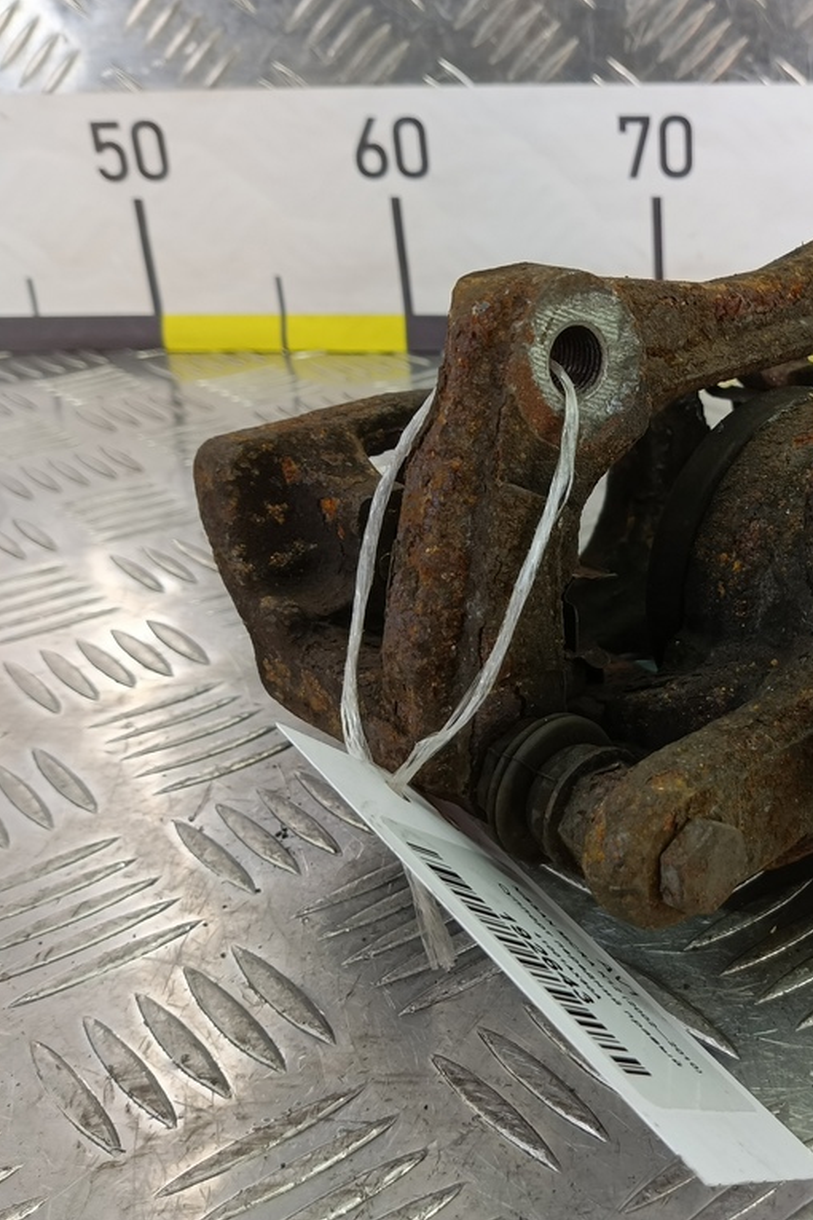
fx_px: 1084
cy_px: 609
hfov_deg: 38.4
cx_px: 729
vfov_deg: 58.7
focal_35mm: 32
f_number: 1.6
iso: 113
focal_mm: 4.11
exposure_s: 1/50
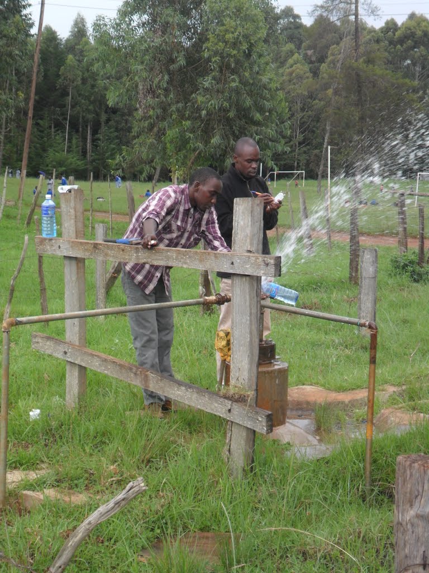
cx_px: 214
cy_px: 286
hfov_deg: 19.9
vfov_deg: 26.3
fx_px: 1223
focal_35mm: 74
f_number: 3.9
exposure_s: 1/125
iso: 80
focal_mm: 13.2
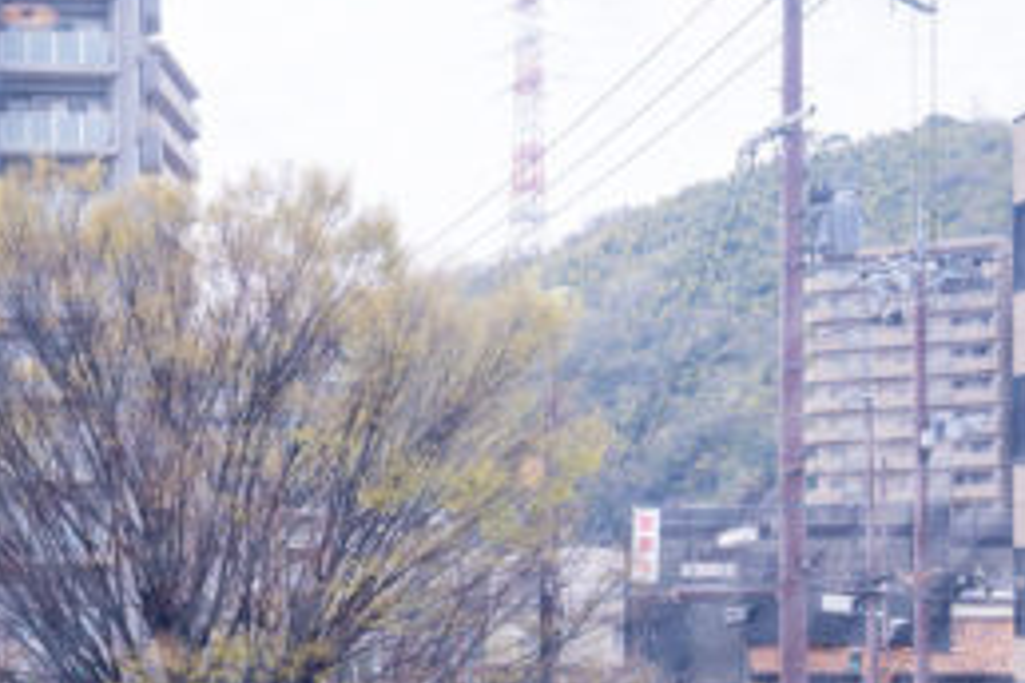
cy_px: 564
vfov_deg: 18.0
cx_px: 286
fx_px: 2135
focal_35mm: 75
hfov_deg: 26.7
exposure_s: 1/2500
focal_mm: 43
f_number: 4
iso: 400
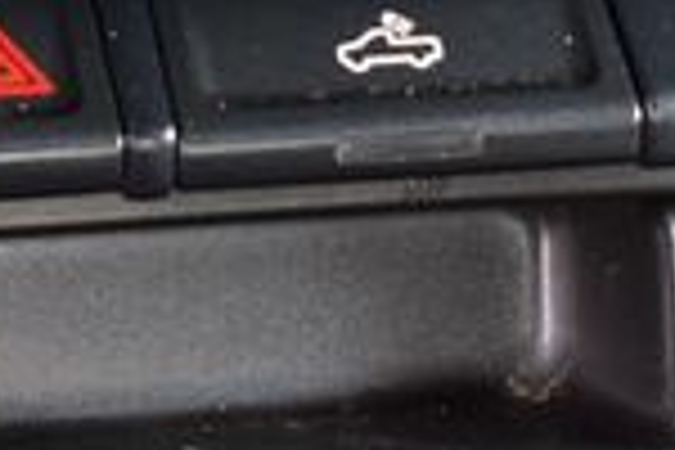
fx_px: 5383
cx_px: 81
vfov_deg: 4.7
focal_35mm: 287
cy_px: -270
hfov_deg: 7.2
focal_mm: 45
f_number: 6.3
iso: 400
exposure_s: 1/20
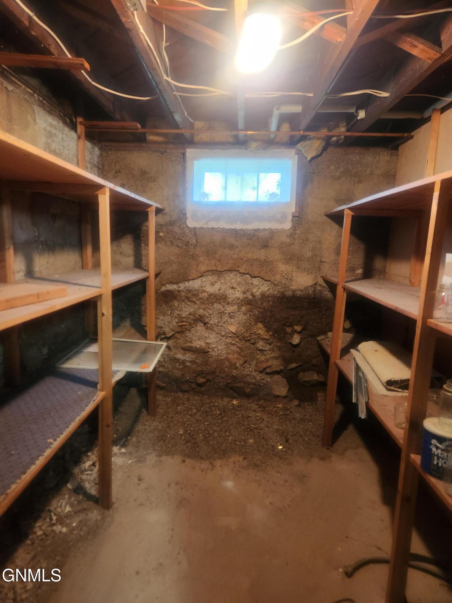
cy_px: 302
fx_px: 400
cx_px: 226
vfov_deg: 73.9
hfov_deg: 58.9
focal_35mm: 23
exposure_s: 1/30
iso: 500
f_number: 1.8
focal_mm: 5.4
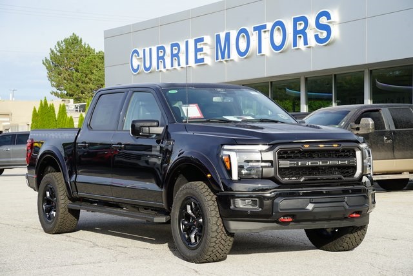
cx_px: 206
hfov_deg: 31.0
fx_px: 746
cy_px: 138
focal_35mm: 65
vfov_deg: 20.9
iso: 100
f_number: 9
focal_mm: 65
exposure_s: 1/100
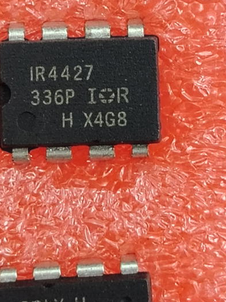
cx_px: 90
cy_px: 77
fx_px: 1462
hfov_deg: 8.8
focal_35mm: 168
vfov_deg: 11.7
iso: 878
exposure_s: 1/33.3
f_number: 1.75
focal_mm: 5.25
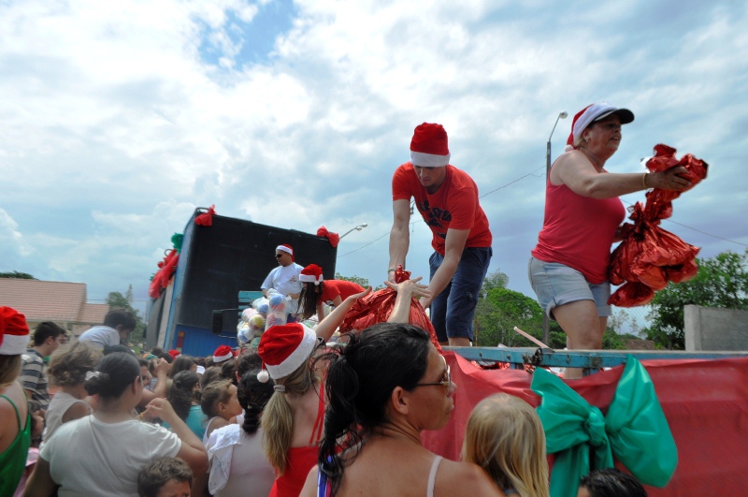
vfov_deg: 47.8
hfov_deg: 67.5
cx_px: 374
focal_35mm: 27
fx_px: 560
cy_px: 248
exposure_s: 1/400
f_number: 10
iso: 200
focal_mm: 18
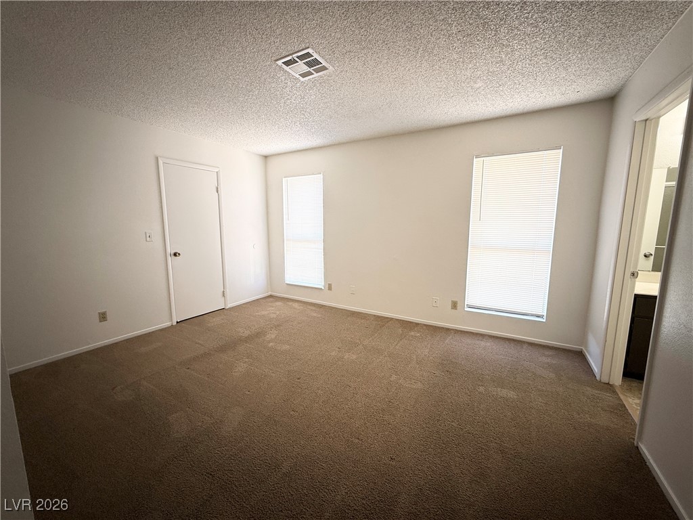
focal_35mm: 14
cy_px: 260
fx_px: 280
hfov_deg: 102.1
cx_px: 346
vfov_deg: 85.7
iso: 100
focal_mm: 2.22
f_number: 2.2
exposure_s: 1/99
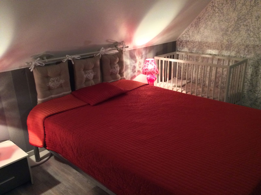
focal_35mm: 32
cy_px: 98
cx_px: 130
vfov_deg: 44.1
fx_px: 241
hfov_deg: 56.9
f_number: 2.4
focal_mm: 3.3
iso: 400
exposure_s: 1/17
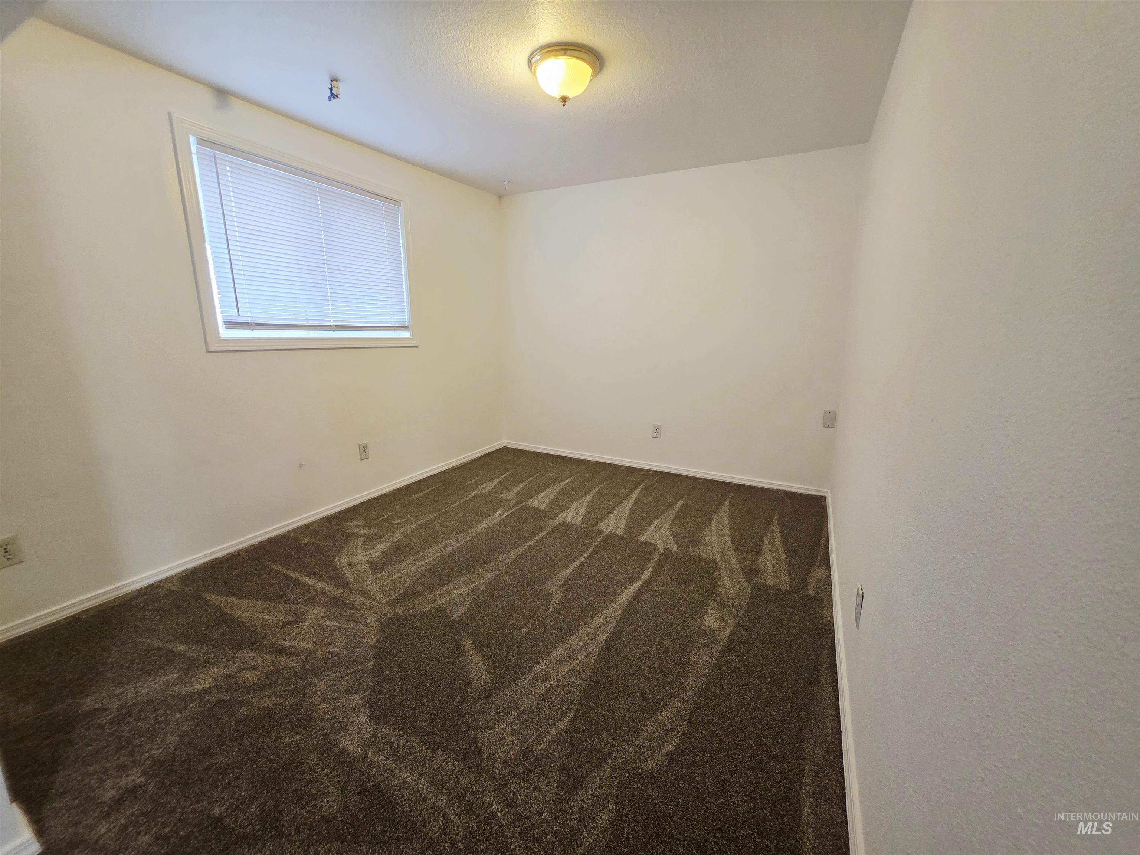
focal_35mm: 13
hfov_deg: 106.2
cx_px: 570
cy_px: 428
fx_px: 428
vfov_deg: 89.9
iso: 400
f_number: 1.9
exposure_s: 1/60.2
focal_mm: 2.2
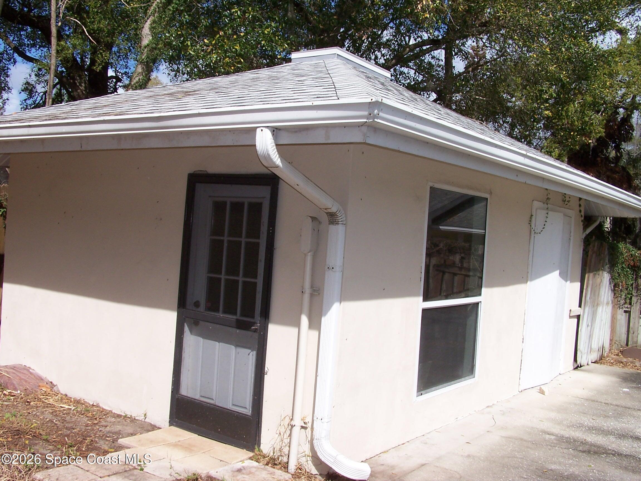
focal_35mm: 38
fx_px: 704
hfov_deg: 49.0
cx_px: 320
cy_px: 240
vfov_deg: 37.7
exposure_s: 1/500
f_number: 5.6
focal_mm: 6.3
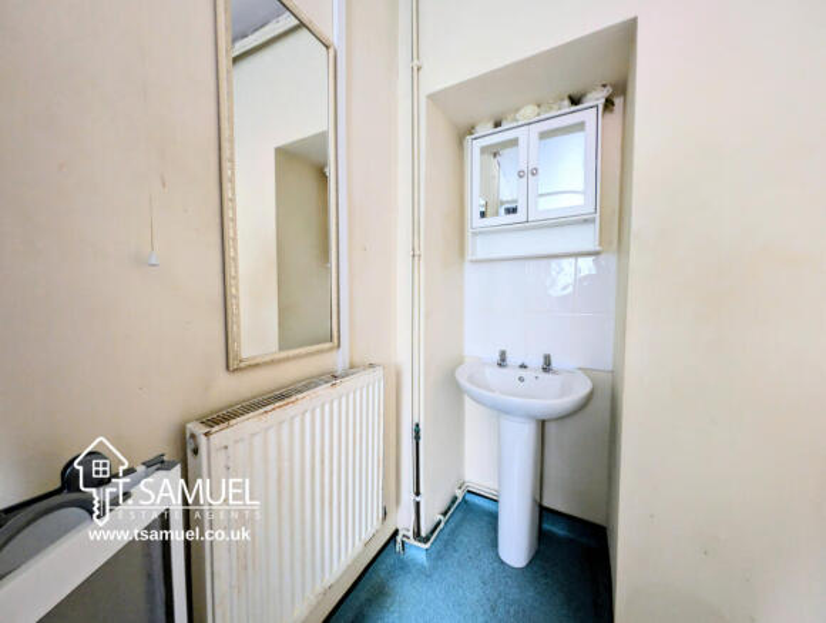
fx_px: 287
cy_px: 312
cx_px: 413
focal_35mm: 12
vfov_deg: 94.7
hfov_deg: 110.4
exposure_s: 1/16.5
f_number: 1.95
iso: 699
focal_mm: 2.23
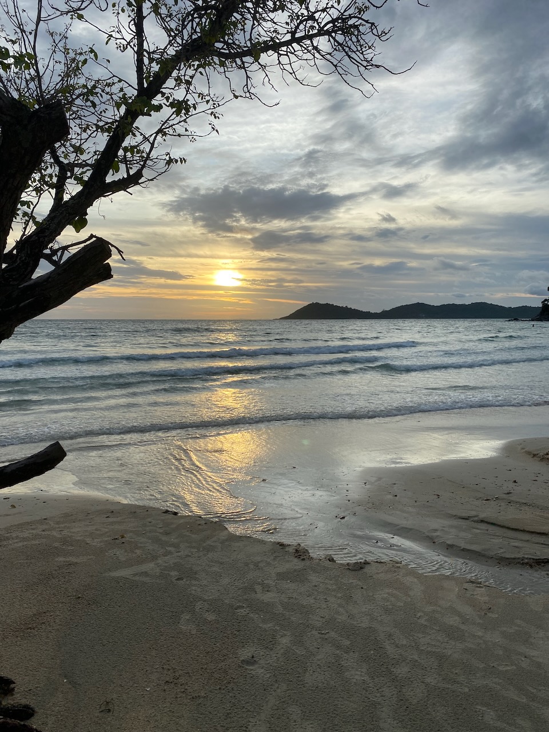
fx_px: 550
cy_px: 366
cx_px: 274
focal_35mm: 26
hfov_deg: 53.1
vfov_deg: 67.3
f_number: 1.8
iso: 32
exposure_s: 1/1447
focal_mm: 4.25
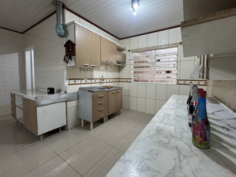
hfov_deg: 98.0
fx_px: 102
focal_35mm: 15
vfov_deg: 81.7
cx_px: 126
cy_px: 83
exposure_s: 1/60
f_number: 2.2
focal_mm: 2.22
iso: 320
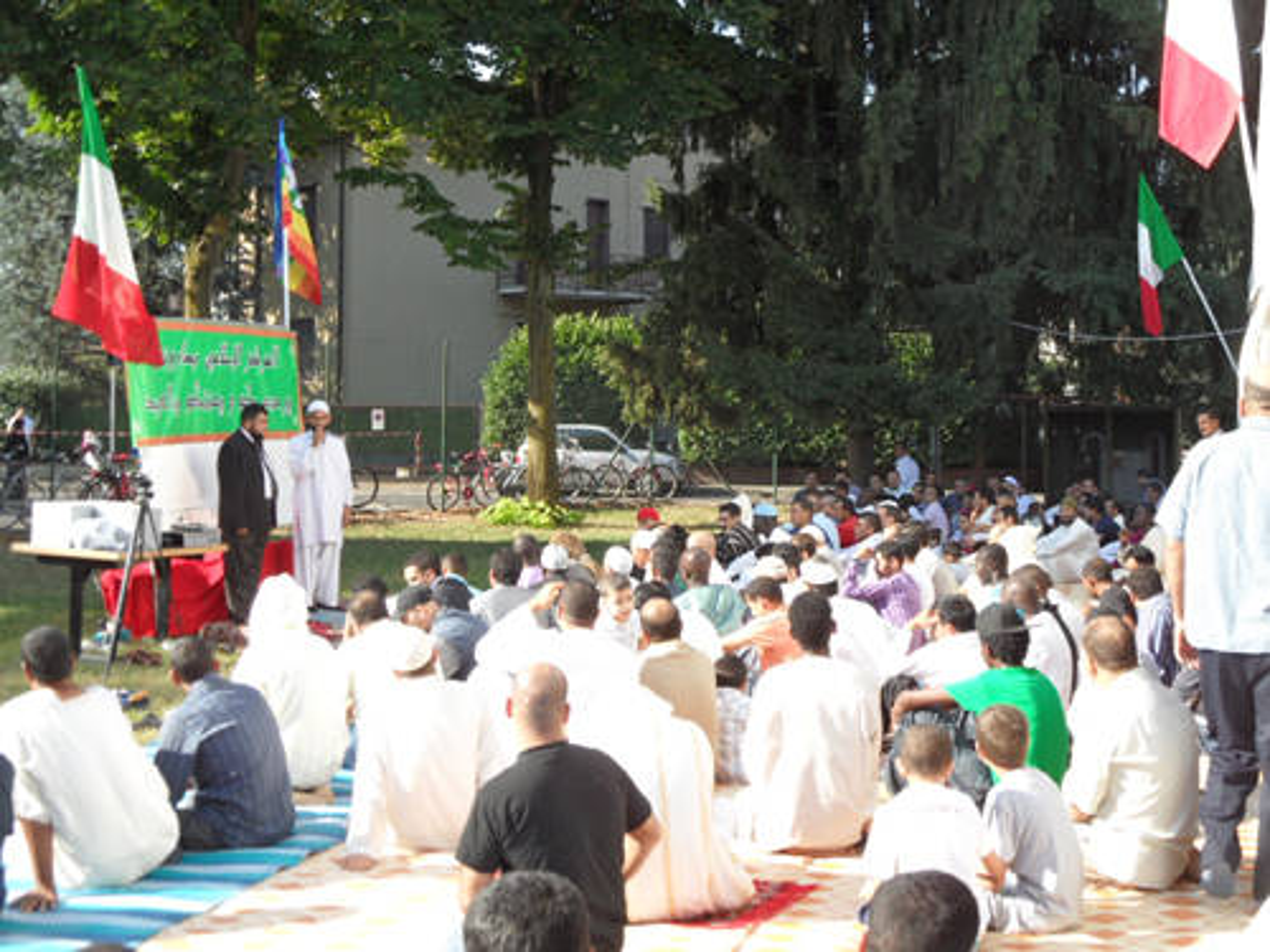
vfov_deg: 29.1
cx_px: 635
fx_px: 1834
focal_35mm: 50
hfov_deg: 38.2
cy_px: 476
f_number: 3.8
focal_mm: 8.2
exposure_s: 1/180
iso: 80
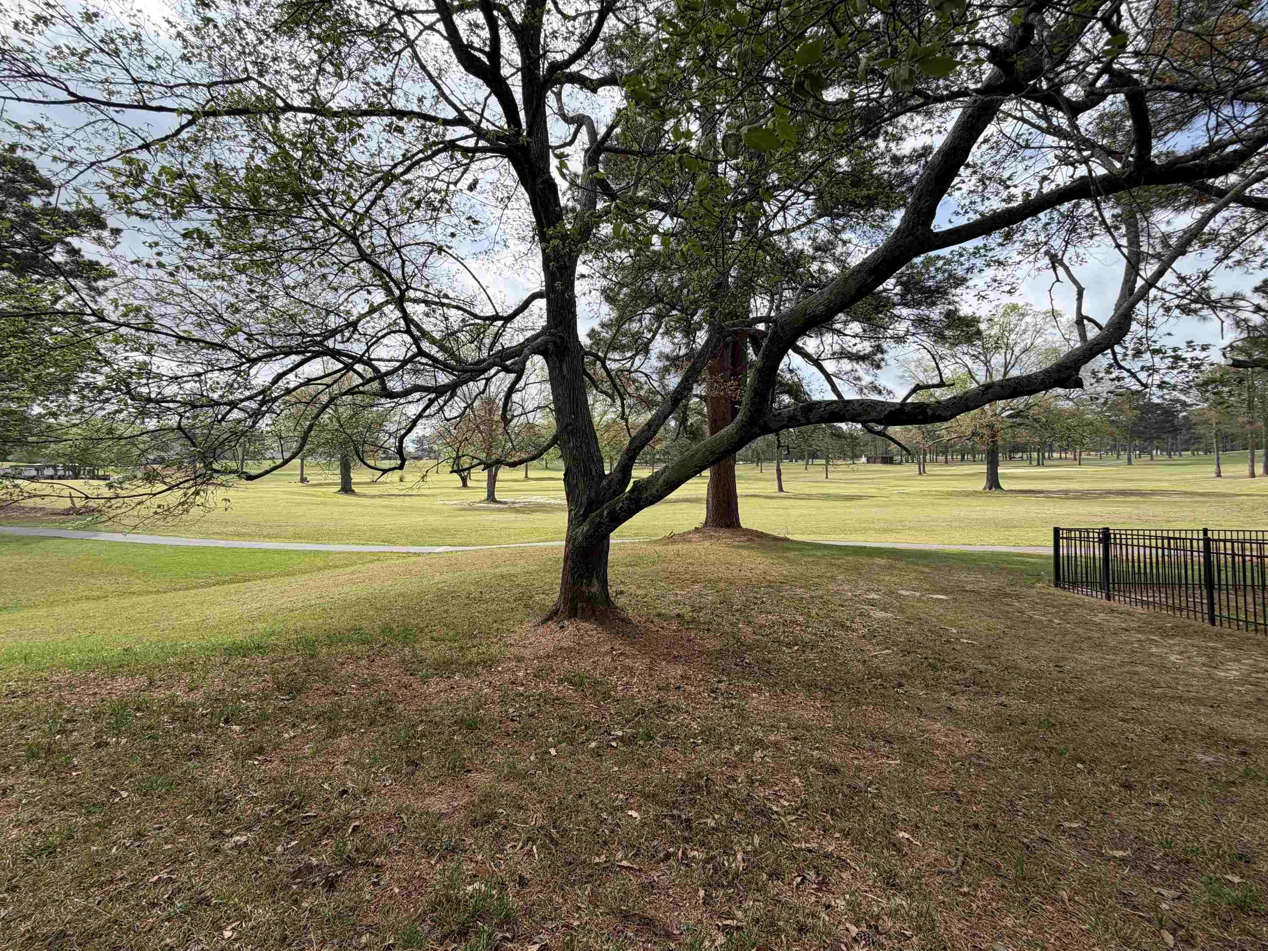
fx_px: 549
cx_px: 628
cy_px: 465
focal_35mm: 15
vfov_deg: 81.7
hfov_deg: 98.2
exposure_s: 1/770
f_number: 2.2
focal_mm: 2.22
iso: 32
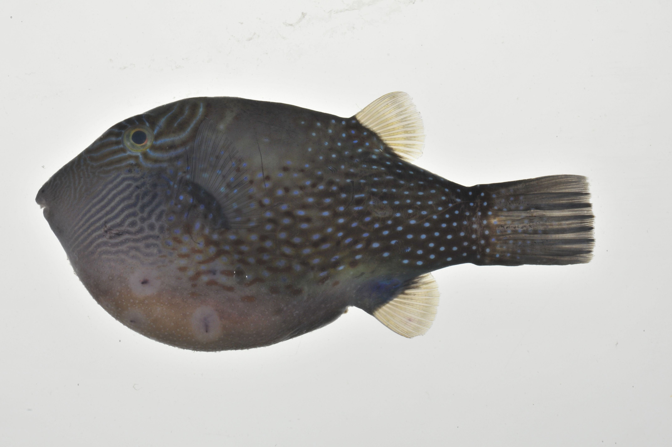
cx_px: 336
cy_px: 224
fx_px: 2936
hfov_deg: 13.1
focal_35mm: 158
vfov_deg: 8.7
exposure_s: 1/60
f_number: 25
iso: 200
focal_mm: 105
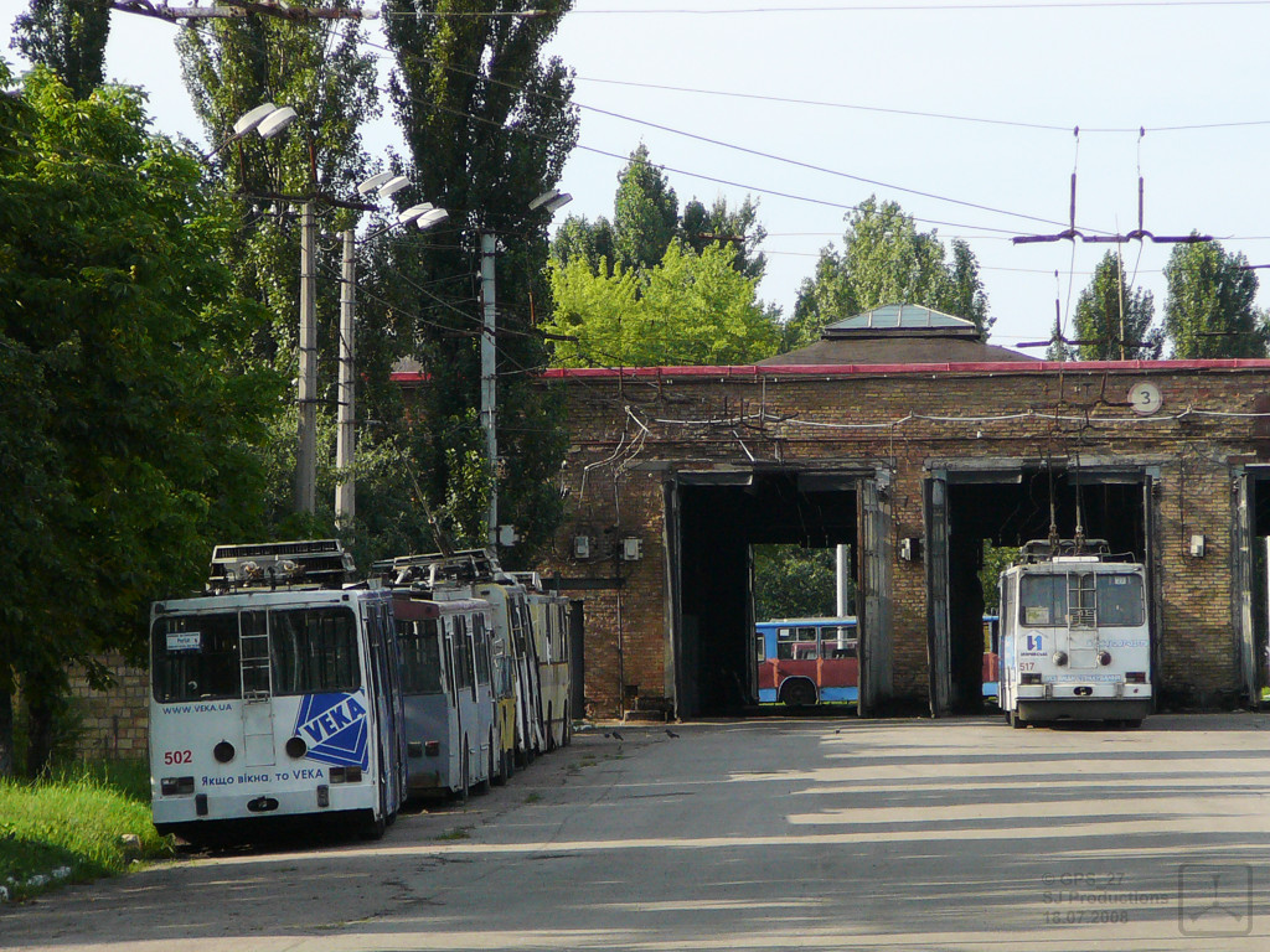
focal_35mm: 190
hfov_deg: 10.4
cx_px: 635
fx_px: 6971
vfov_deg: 7.8
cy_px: 476
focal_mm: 28.2
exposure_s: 1/640
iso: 100
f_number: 4.1
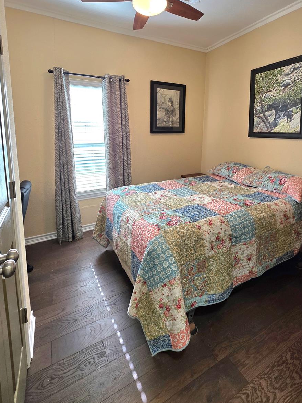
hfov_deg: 74.6
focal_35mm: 17
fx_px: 198
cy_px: 150
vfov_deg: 89.1
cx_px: 162
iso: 100
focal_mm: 2.2
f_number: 1.9
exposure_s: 1/120
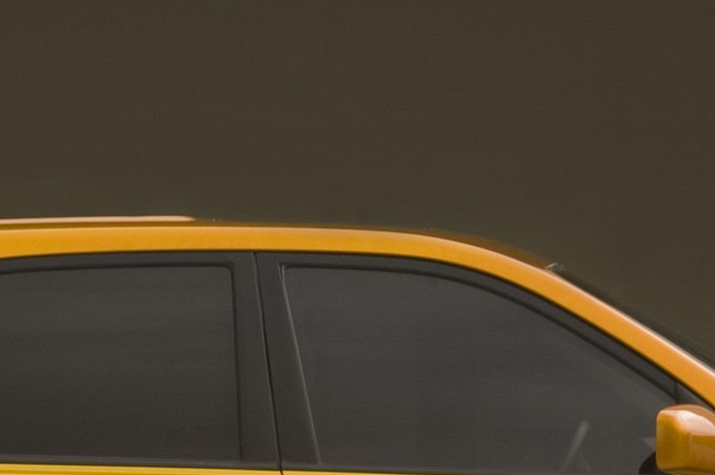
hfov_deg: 3.5
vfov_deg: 2.3
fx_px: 11587
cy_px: 508
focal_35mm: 584
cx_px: 395
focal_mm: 130
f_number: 8
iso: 200
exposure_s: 1/8
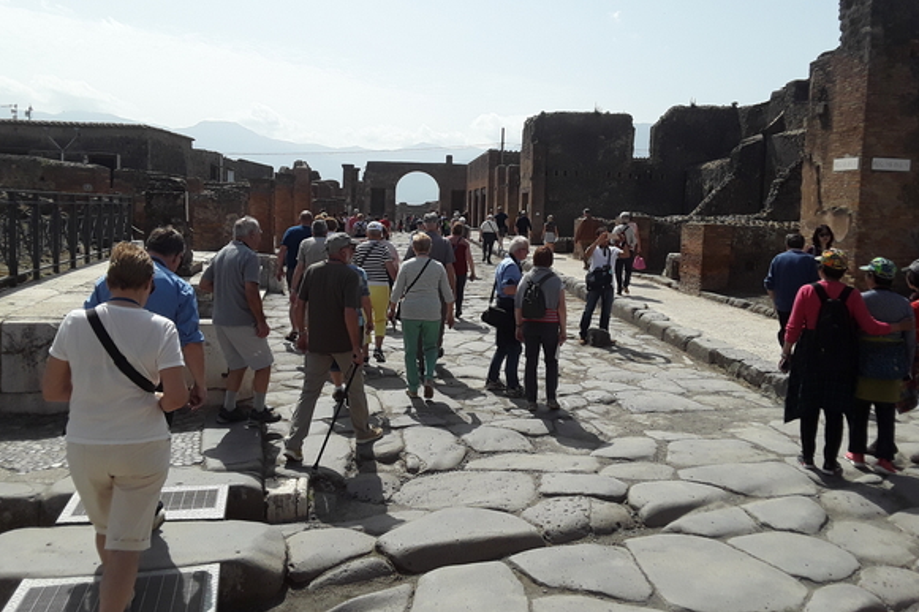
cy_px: 280
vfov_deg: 44.9
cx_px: 467
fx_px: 740
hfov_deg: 63.7
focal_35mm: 29
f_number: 1.9
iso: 40
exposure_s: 1/2283
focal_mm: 2.91
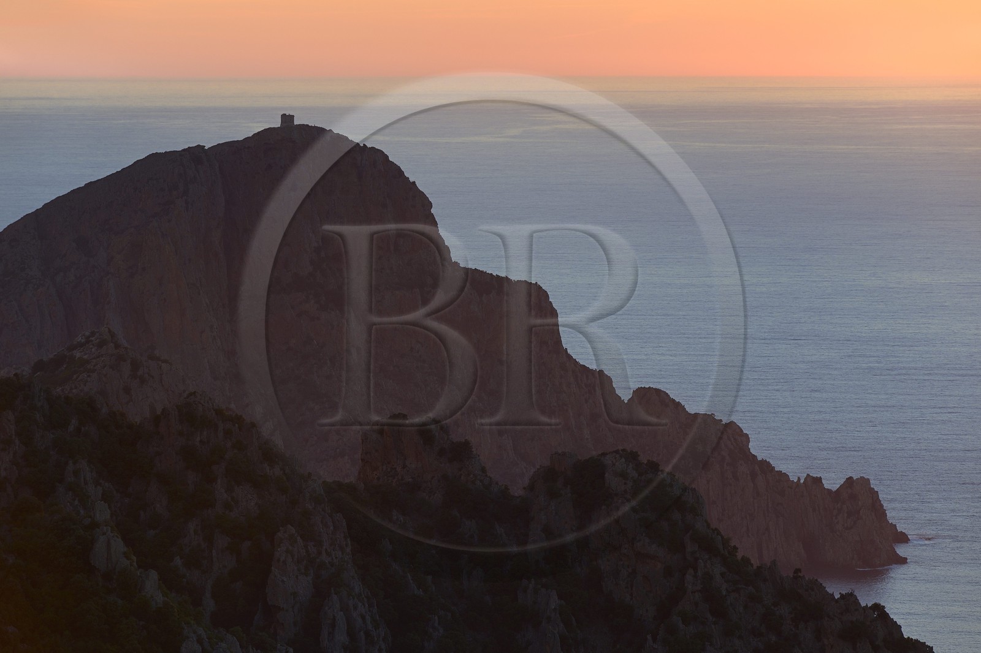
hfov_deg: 10.3
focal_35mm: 200
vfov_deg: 6.9
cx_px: 490
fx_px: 5449
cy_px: 326
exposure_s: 1/160
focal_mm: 200
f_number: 10
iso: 400
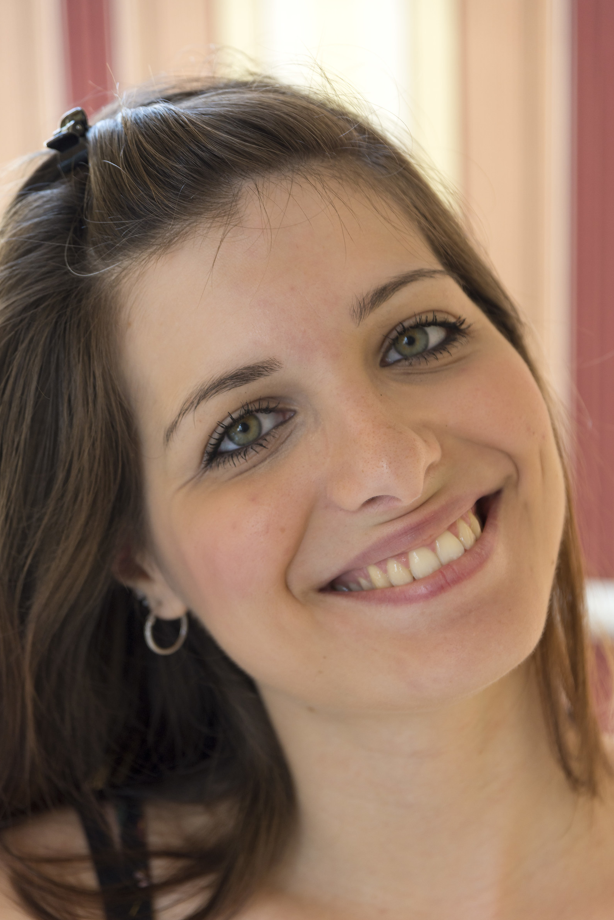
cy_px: 457
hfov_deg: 12.9
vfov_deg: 19.3
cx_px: 309
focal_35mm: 106
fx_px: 2711
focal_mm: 70
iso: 100
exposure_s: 1/160
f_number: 4
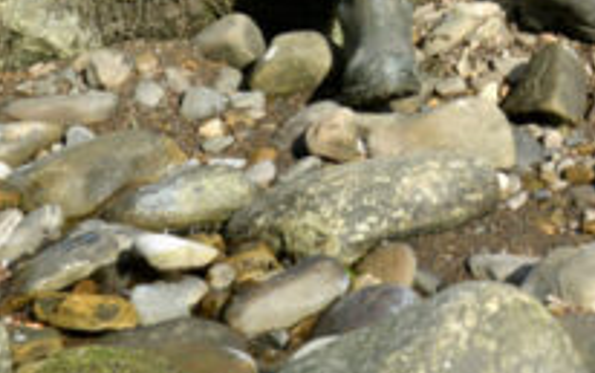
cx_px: 687
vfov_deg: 9.9
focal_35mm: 126
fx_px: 2044
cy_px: -292
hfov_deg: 16.0
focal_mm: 34
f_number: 5.6
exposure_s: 1/2000
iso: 800
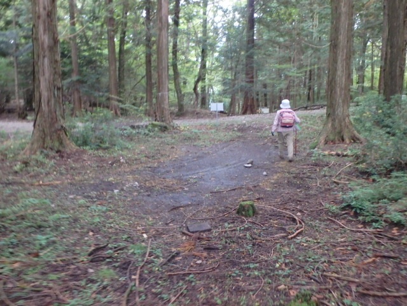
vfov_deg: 44.2
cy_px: 153
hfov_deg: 56.8
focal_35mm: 32
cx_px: 204
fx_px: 376
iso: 800
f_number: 4.2
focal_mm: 5.7
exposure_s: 1/15
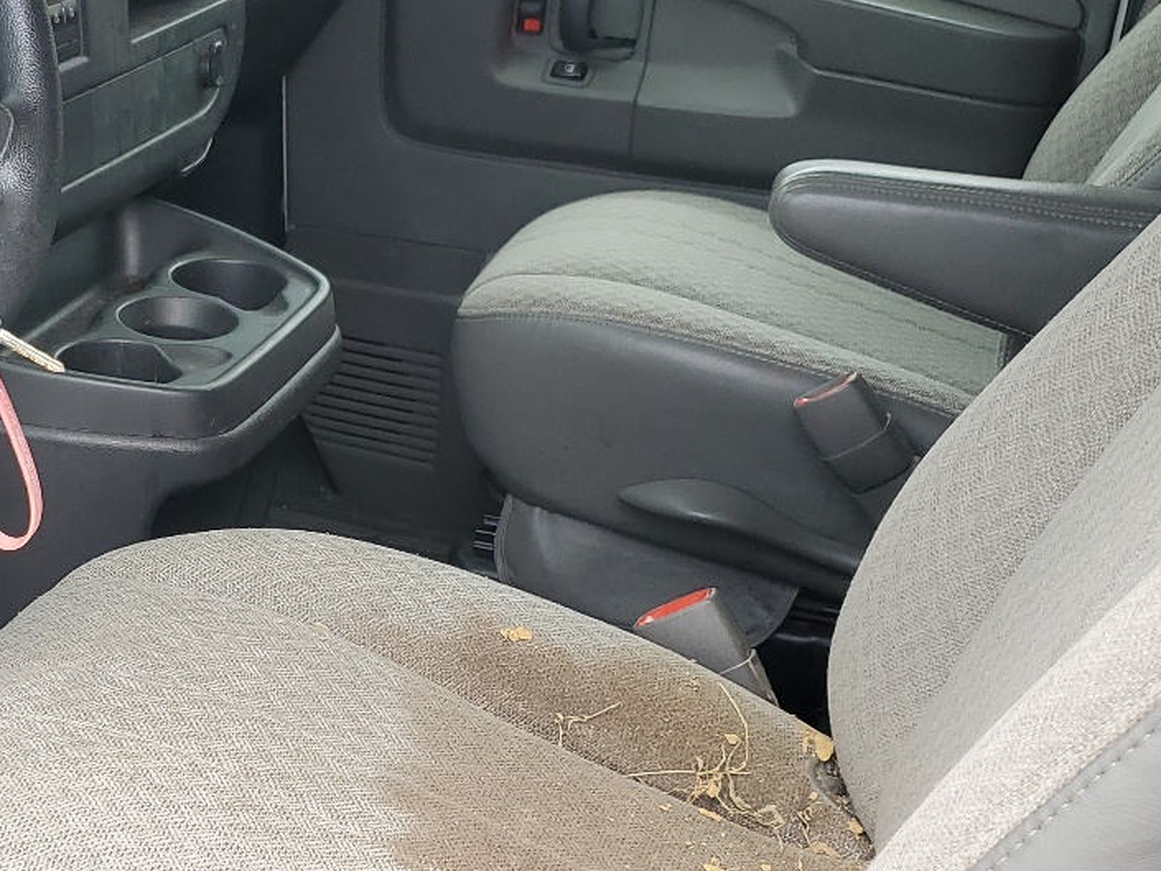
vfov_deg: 24.8
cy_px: 497
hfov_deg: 31.5
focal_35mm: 59
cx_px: 166
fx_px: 1979
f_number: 1.5
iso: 50
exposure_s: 1/385
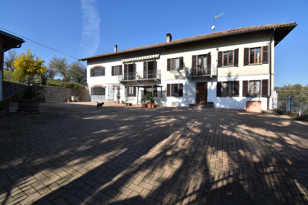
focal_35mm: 15
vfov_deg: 77.3
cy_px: 102
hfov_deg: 100.4
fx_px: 128
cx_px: 154
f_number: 10
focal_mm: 10
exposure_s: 1/400
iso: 200
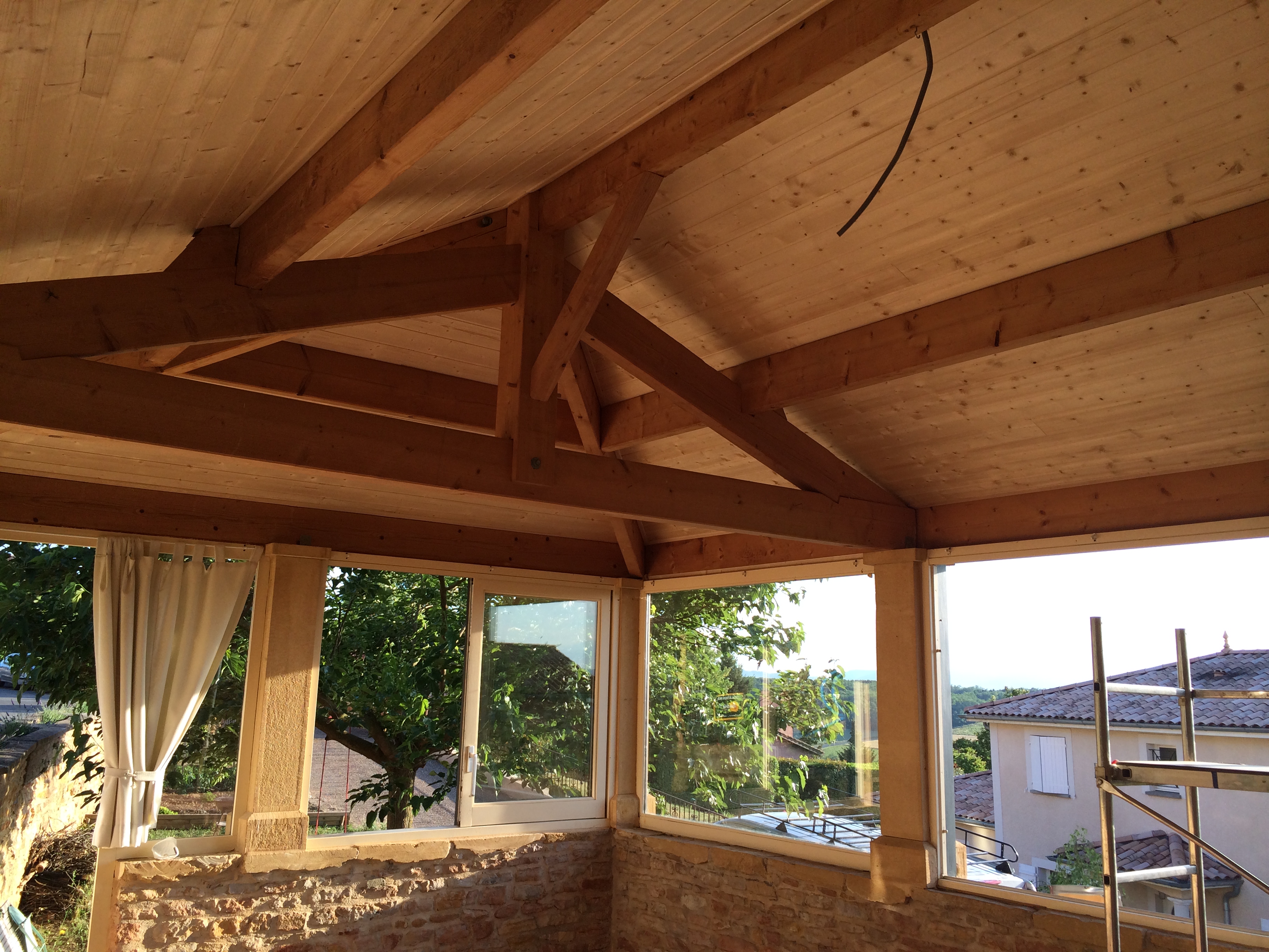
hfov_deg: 60.0
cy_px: 476
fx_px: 1100
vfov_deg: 46.8
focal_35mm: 30
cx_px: 634
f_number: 2.2
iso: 32
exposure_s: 1/394
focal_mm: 4.12
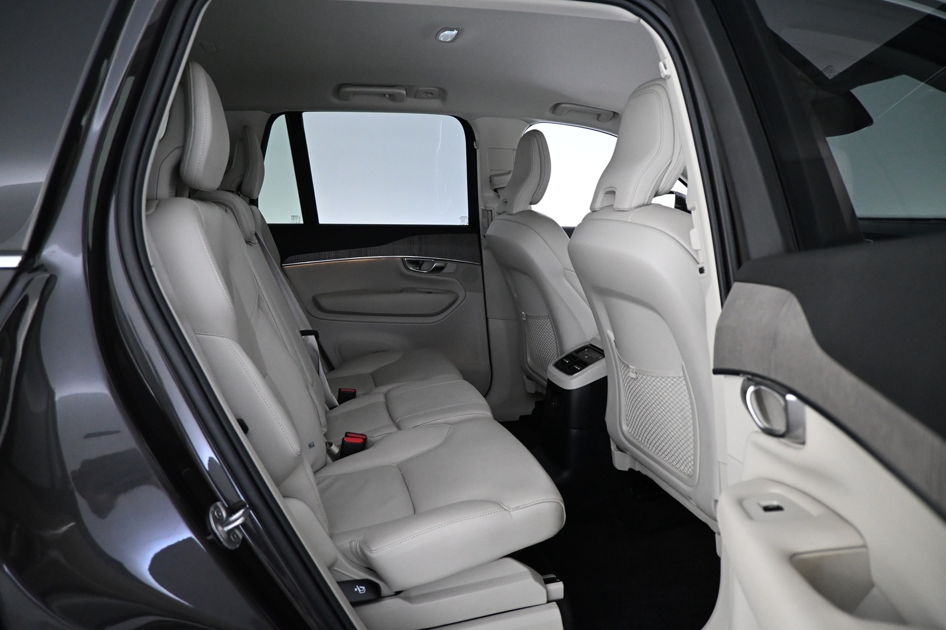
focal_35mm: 24
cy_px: 315
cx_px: 473
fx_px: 631
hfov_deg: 73.7
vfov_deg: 53.1
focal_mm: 16
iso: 3200
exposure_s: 1/60
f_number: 3.5
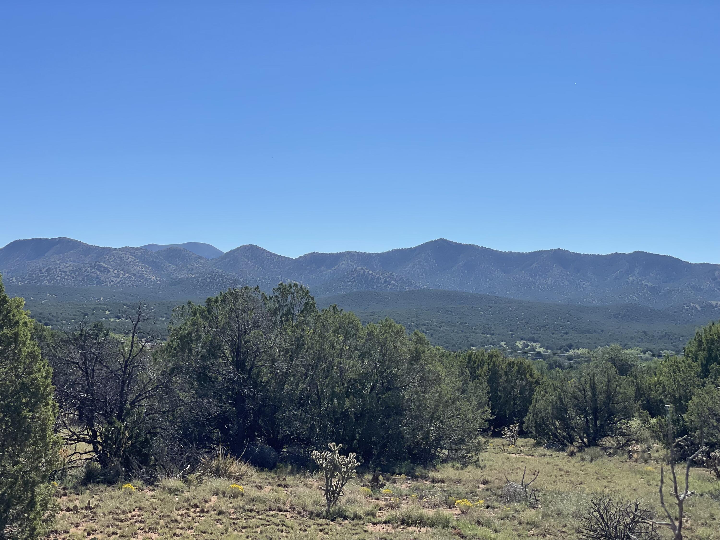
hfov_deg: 36.8
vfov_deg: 28.0
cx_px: 360
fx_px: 1082
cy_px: 270
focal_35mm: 52
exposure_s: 1/2817
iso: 25
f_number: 2
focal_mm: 6
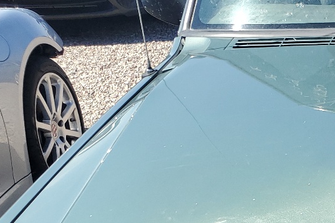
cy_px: 379
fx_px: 763
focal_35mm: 82
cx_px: 404
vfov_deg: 14.9
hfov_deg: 22.7
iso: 50
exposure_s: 1/1429
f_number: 1.5
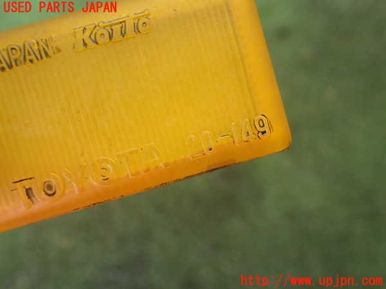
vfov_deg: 46.8
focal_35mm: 30
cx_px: 193
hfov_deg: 60.0
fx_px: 335
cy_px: 144
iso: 800
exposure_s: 1/50
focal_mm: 5.4
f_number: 2.3
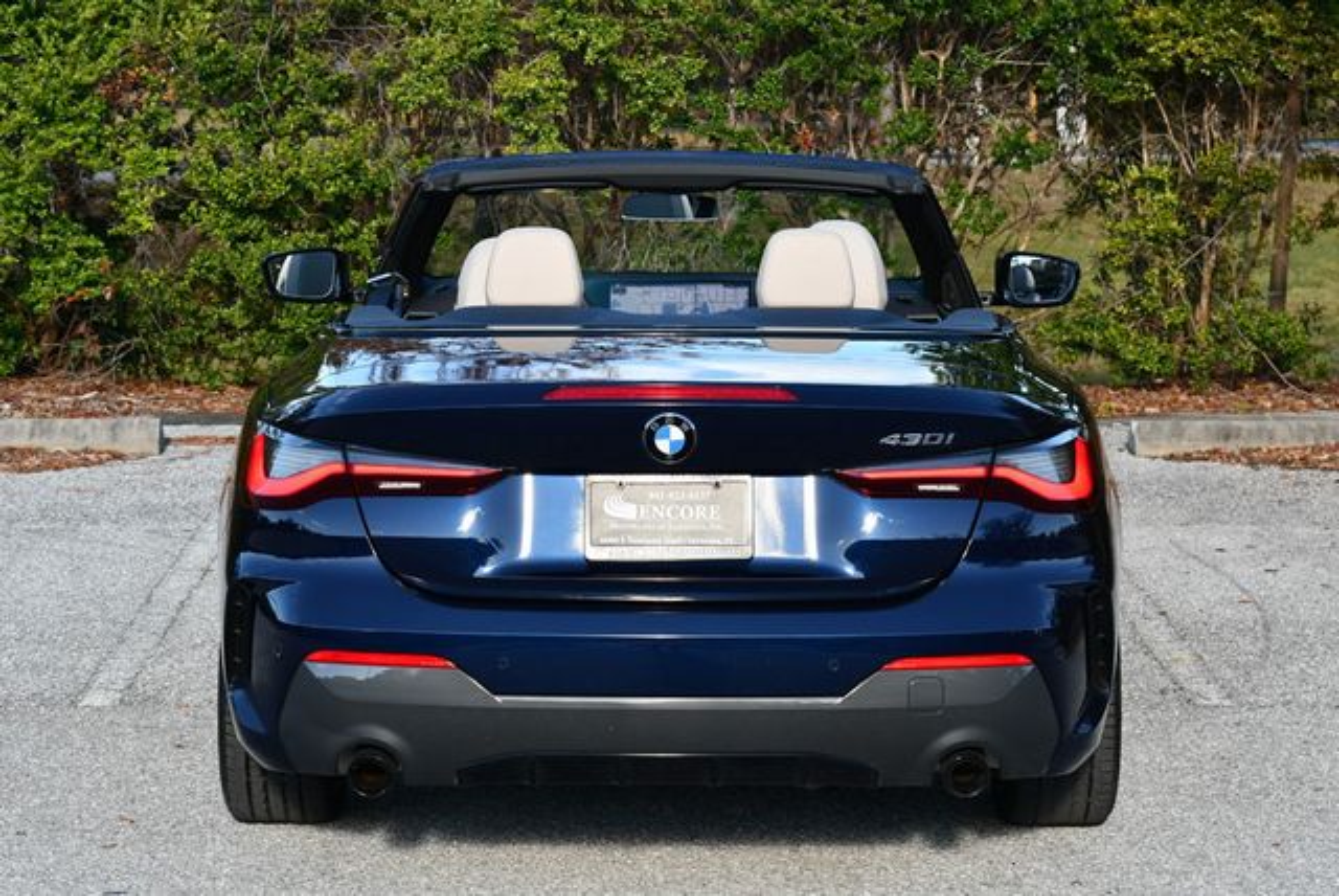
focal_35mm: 104
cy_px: 448
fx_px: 3872
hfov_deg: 19.6
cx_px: 670
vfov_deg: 13.2
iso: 200
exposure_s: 1/250
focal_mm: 52
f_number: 6.3
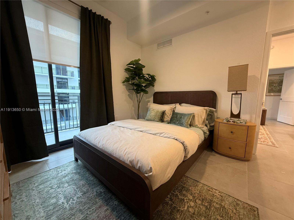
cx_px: 147
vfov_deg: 85.7
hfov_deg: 102.1
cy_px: 110
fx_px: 119
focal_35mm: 14
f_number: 2.2
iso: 250
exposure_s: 1/60
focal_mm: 2.22
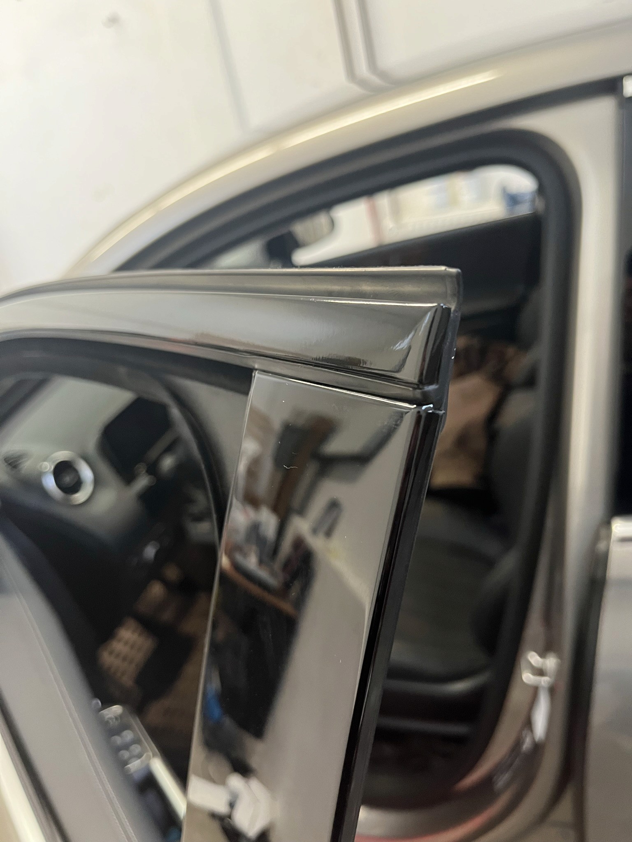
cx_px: 316
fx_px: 633
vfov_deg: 67.3
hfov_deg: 53.1
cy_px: 421
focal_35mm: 26
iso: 320
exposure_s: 1/50
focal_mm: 5.1
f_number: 1.6
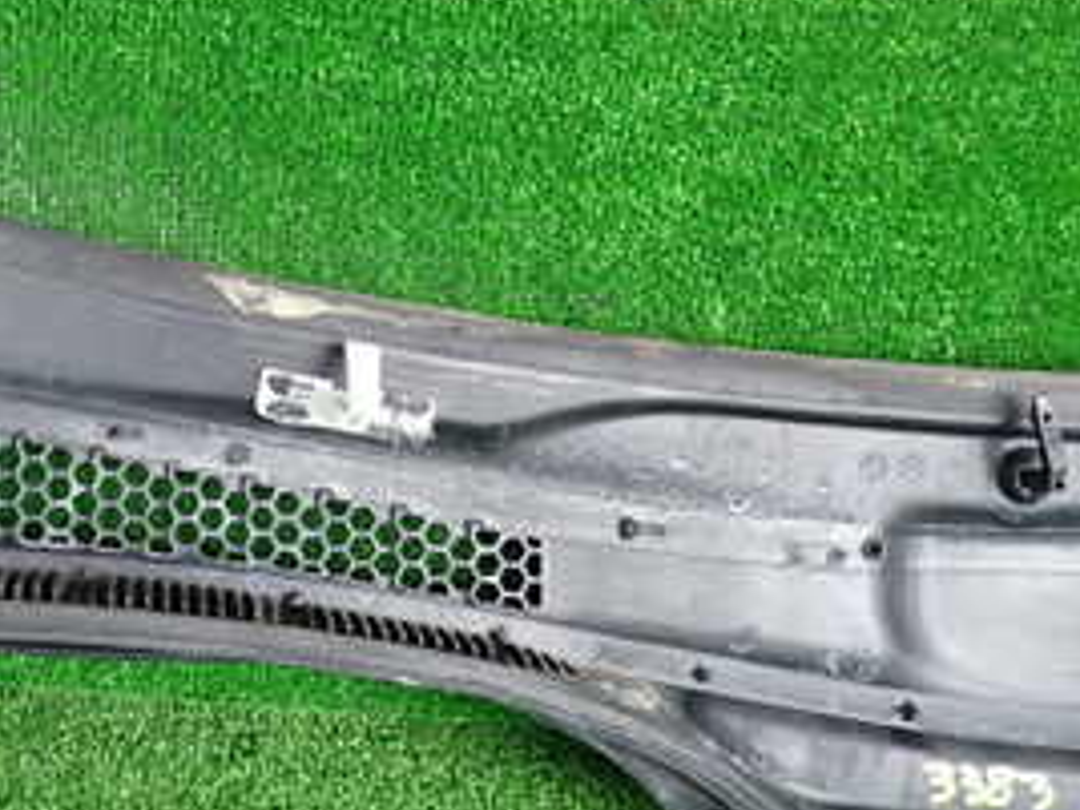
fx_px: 1747
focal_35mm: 56
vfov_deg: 26.0
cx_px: 101
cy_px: 298
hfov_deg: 32.6
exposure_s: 1/100
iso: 200
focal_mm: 4.5
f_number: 2
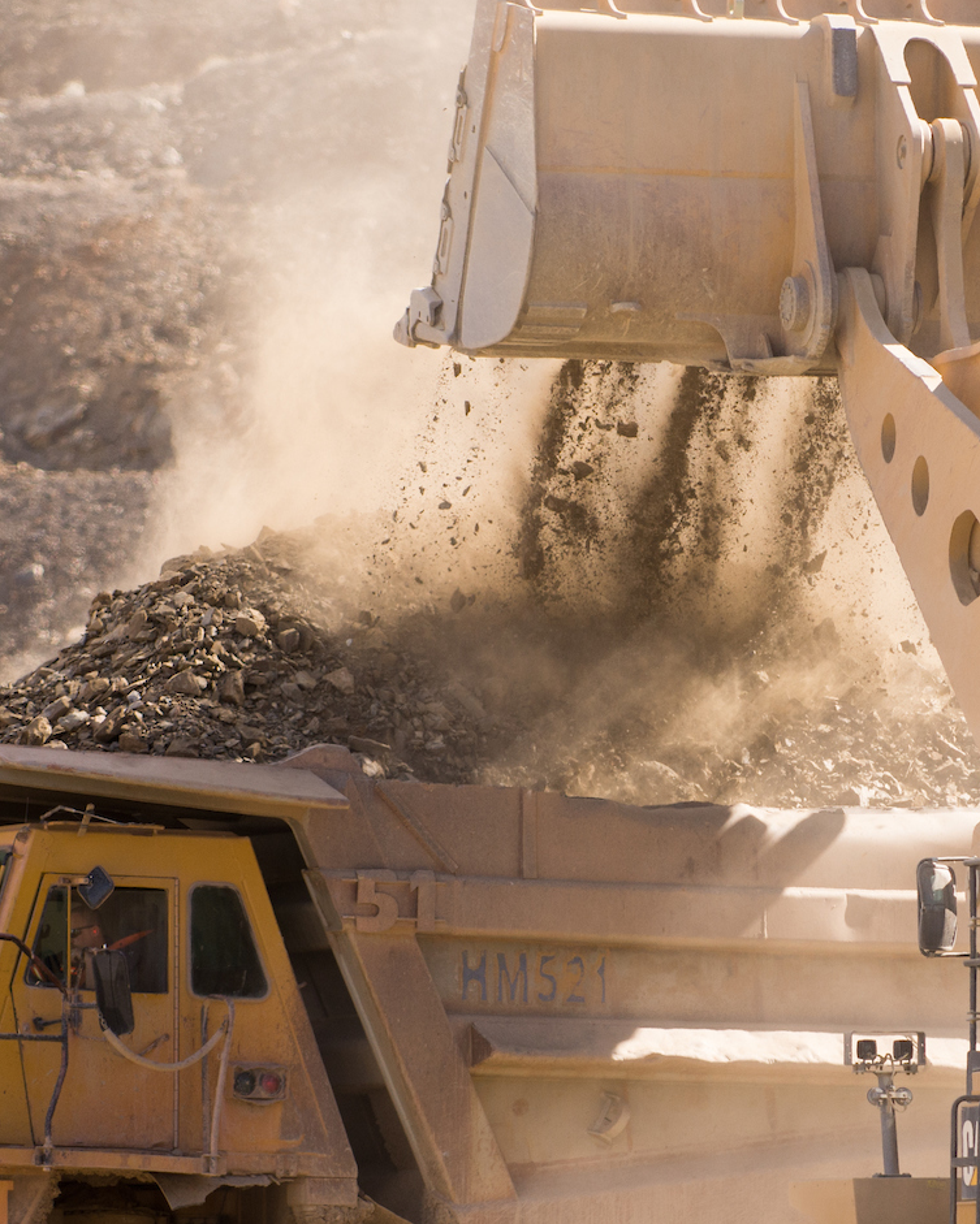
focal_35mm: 628
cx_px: 487
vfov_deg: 3.1
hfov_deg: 2.5
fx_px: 22772
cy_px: 970
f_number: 2.8
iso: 200
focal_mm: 175
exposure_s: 1/1000
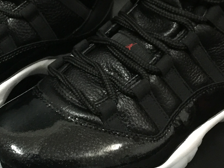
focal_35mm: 66
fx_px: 427
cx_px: 58
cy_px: 46
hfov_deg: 29.0
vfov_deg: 22.1
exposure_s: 1/4
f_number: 2.2
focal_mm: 4.15
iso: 160
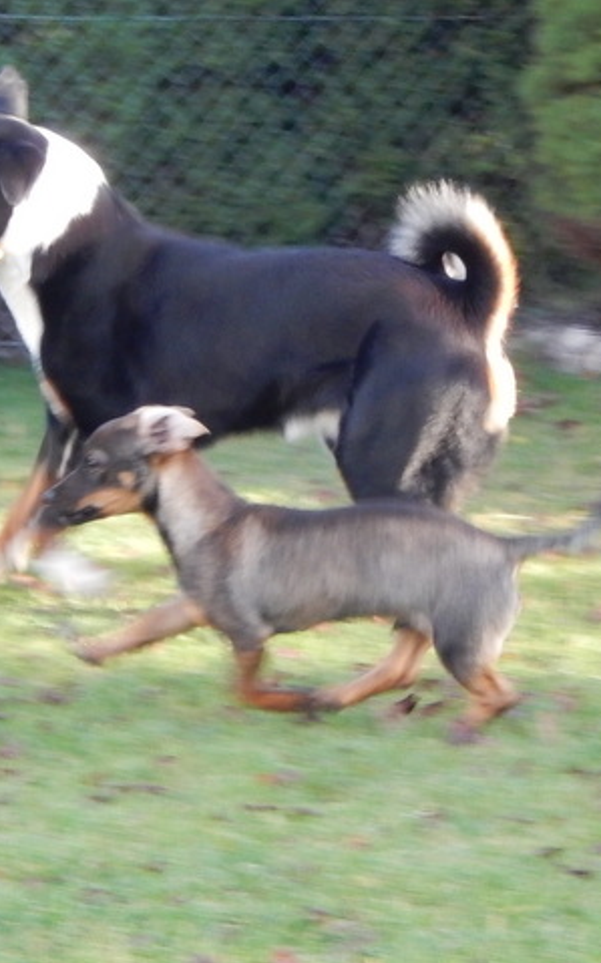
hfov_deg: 7.9
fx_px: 4354
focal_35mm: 166
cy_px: 483
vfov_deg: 12.6
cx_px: 245
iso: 400
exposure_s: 1/80
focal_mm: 21
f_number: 5.5
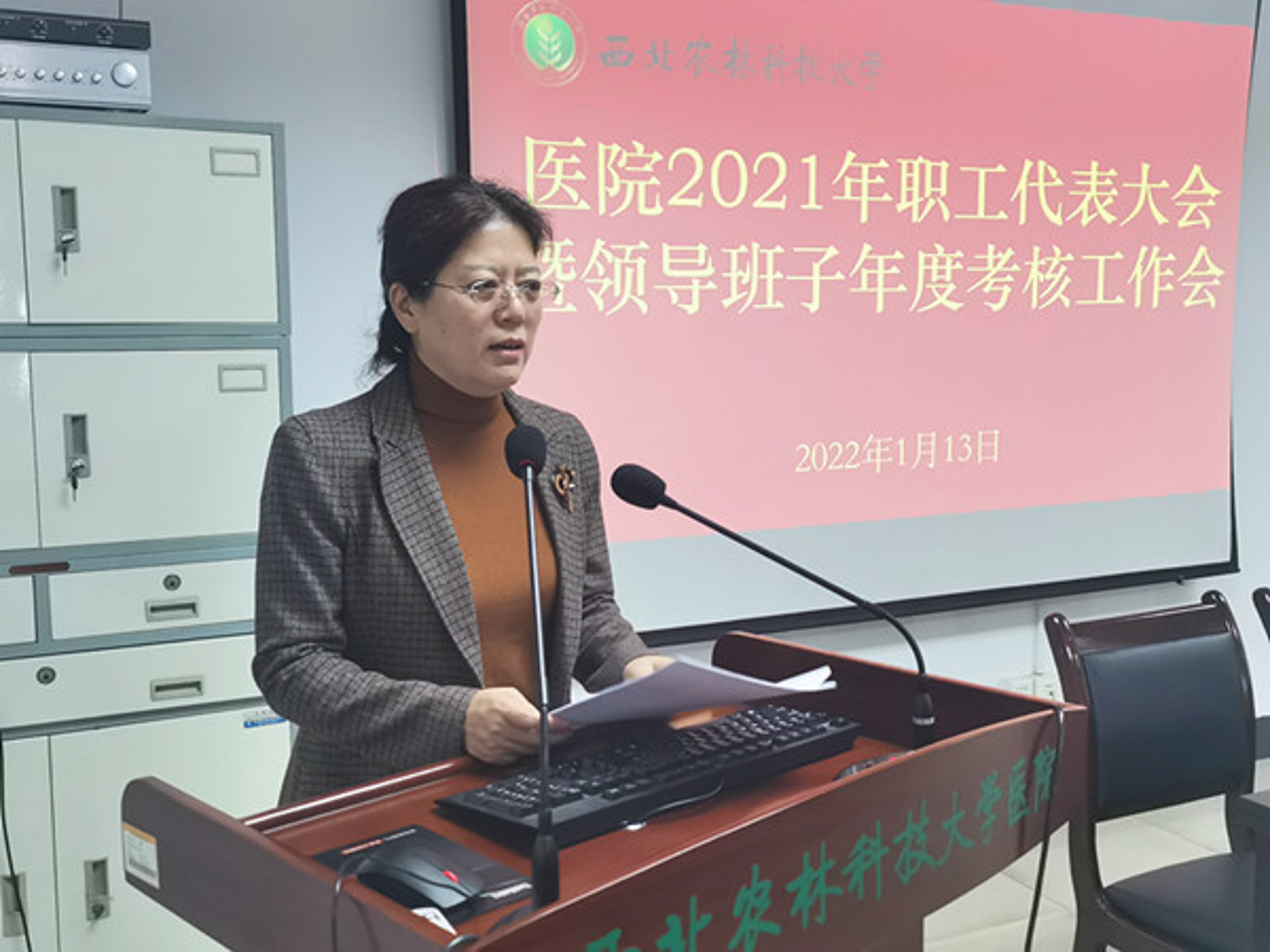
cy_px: 476
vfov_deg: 36.8
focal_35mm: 39
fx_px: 1431
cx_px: 635
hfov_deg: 47.9
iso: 200
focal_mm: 5.58
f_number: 1.8
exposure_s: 1/100
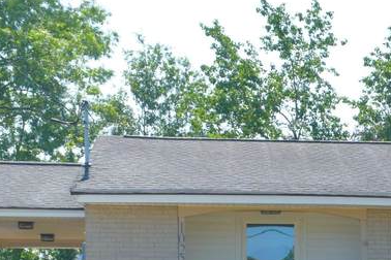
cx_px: 458
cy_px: 351
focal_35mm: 115
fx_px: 1249
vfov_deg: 11.6
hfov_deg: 17.1
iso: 400
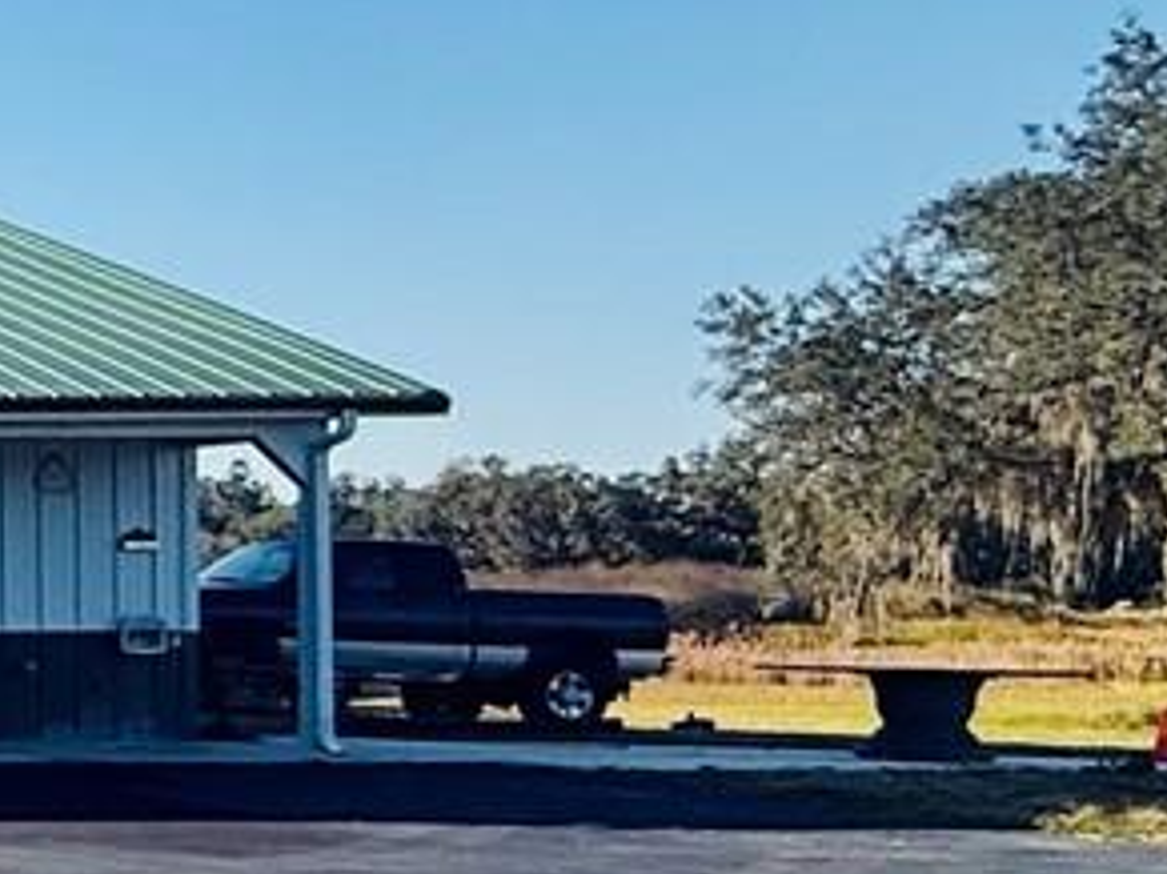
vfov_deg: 19.0
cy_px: 605
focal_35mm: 77
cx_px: -1359
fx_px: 2595
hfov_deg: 16.6
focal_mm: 2.22
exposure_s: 1/3663
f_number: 2.2
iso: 64
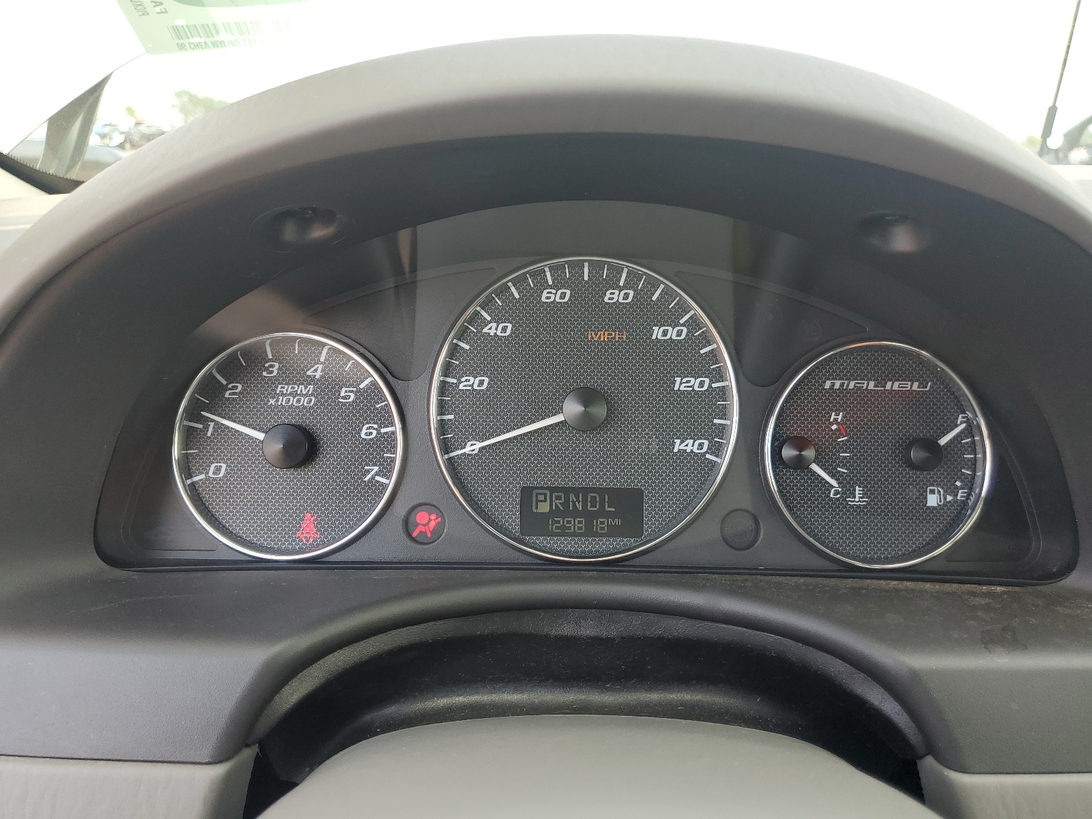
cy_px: 410
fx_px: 820
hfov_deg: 67.3
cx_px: 546
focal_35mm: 26
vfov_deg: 53.1
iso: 50
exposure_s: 1/303
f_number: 1.5
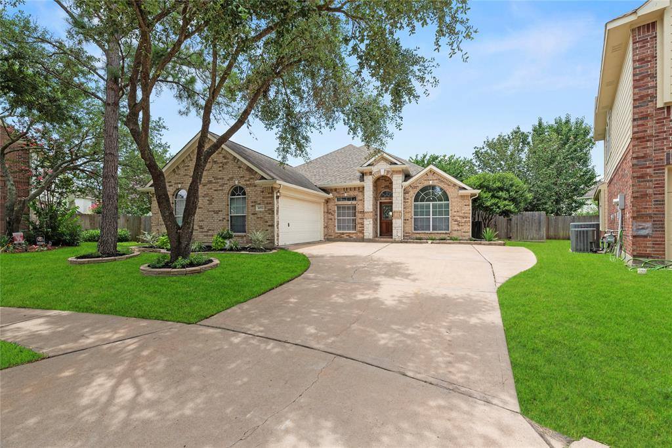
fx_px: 280
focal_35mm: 15
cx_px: 336
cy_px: 224
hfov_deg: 100.4
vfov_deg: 77.3
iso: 100
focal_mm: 15
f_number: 8
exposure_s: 1/250
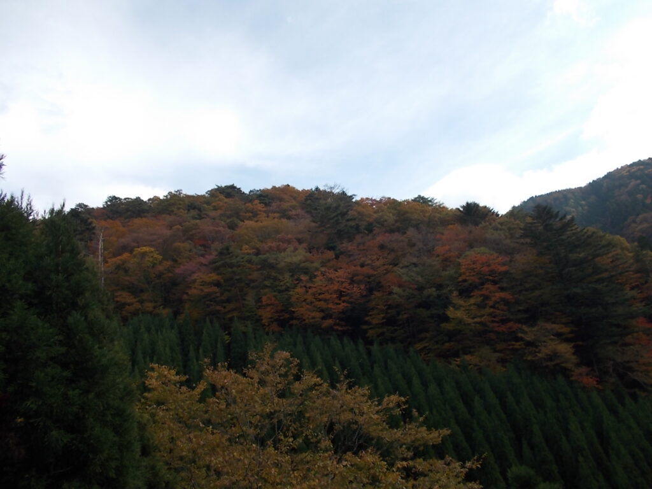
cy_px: 244
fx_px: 490
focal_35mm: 26
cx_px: 326
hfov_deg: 67.3
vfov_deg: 53.1
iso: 80
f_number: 8
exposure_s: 1/80
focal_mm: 4.6
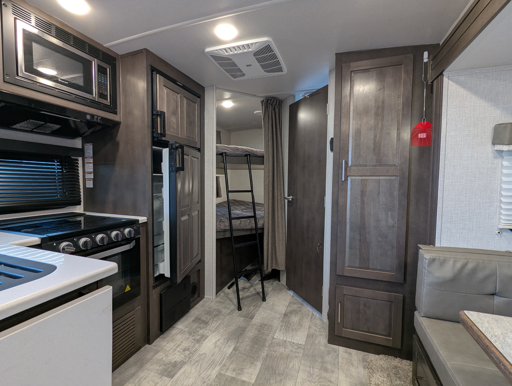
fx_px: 237
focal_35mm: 16
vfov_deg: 78.2
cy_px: 193
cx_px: 256
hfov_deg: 94.4
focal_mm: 2.35
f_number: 2.2
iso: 81
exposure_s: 1/23.8
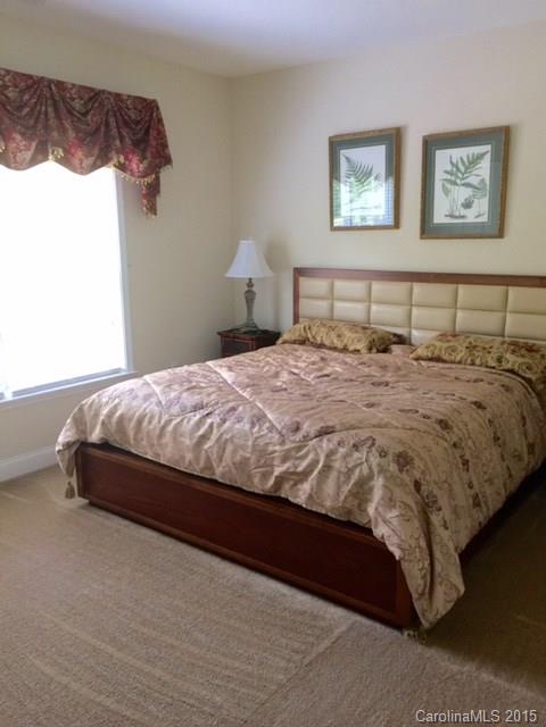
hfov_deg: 48.2
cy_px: 364
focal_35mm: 29
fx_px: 610
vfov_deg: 61.7
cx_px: 273
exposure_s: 1/15
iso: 32
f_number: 2.2
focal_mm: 4.15
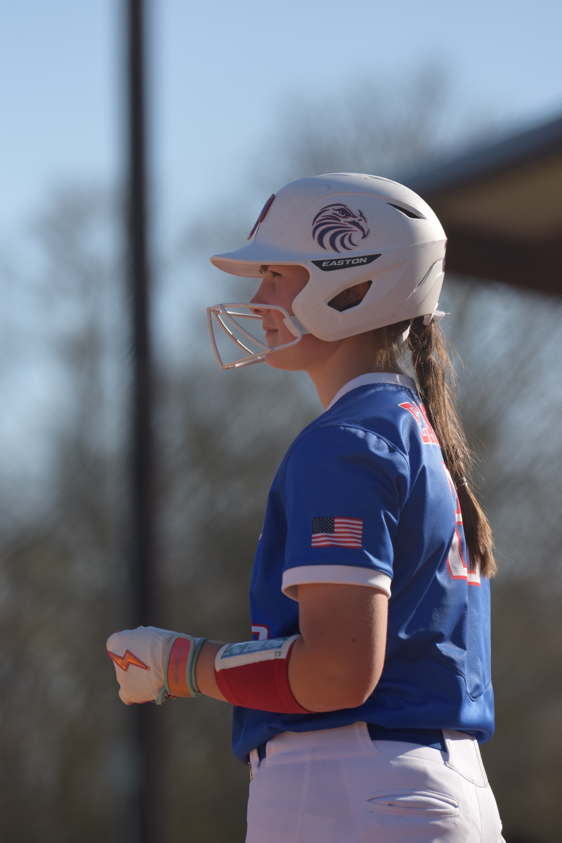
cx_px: 281
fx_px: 5093
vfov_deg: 9.5
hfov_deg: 6.3
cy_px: 422
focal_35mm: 218
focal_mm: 145
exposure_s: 1/3200
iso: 200
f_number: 2.8
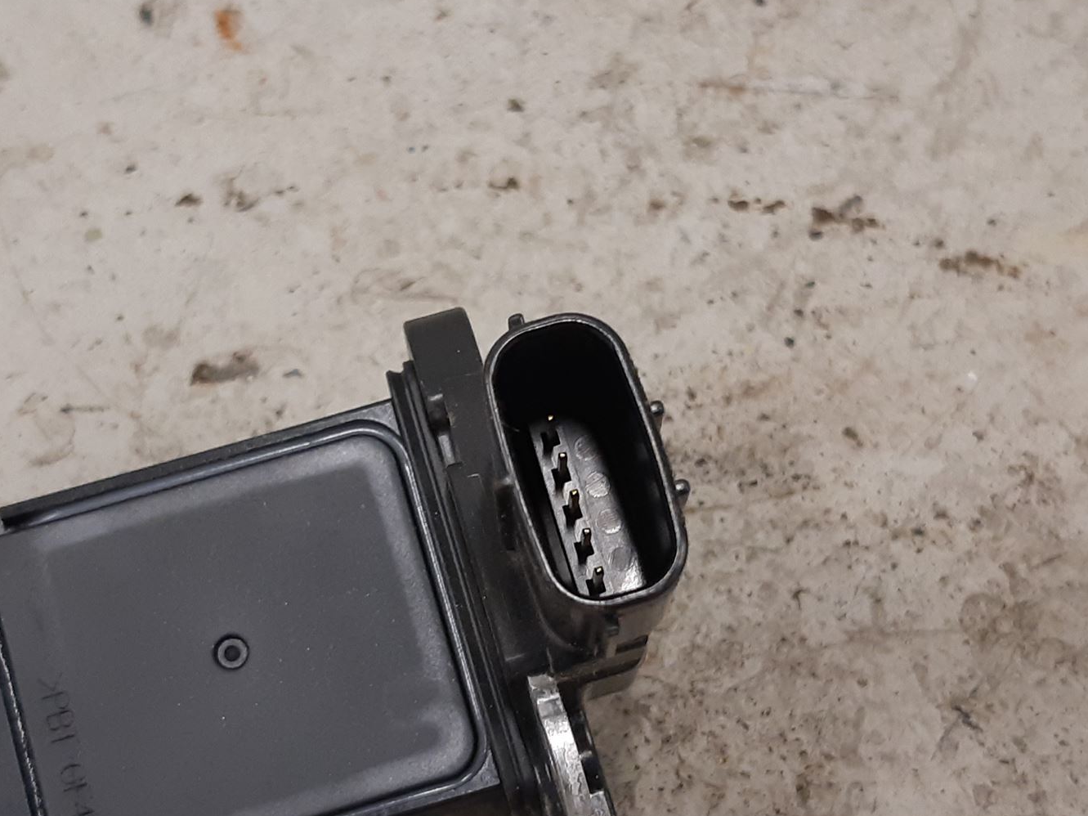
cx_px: 507
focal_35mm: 40
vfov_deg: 35.9
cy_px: 448
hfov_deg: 46.8
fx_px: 1257
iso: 200
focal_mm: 3.93
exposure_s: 1/50
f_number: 1.7
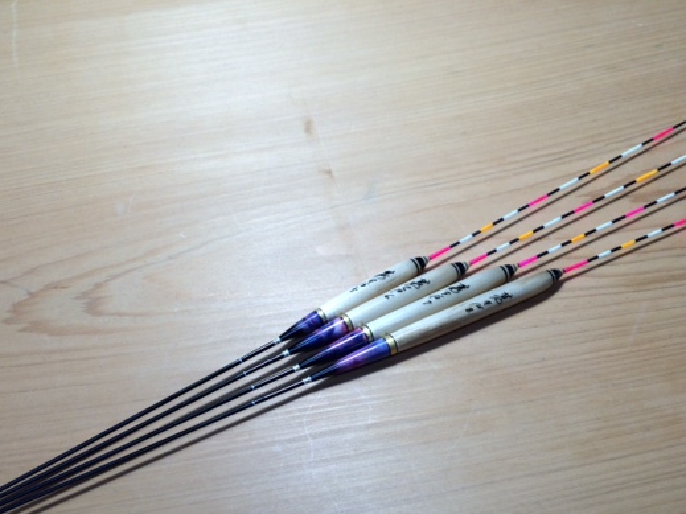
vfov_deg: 38.5
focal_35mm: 37
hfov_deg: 50.1
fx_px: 733
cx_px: 345
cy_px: 304
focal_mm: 4.12
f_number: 2.2
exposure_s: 1/120
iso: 50
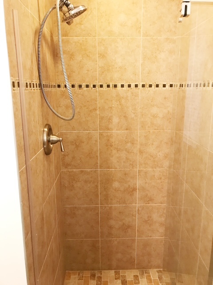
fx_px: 230
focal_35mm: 28
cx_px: 106
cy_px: 142
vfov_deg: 63.4
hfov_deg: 49.7
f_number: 1.8
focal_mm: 3.99
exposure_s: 1/15
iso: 80
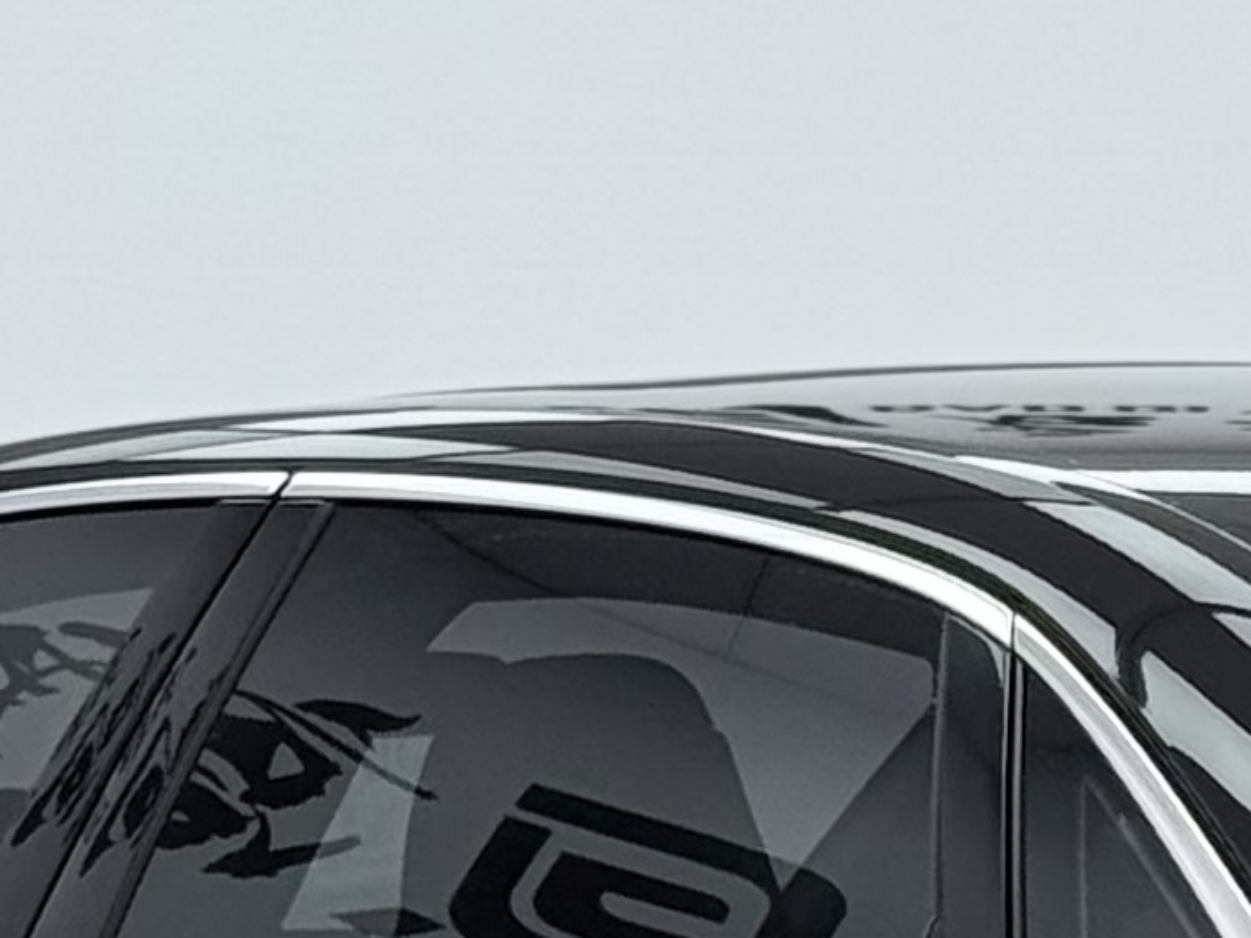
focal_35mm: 277
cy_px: 732
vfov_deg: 5.4
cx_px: 1326
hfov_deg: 7.1
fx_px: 10009
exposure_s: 1/588
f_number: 1.78
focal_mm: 6.76
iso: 64
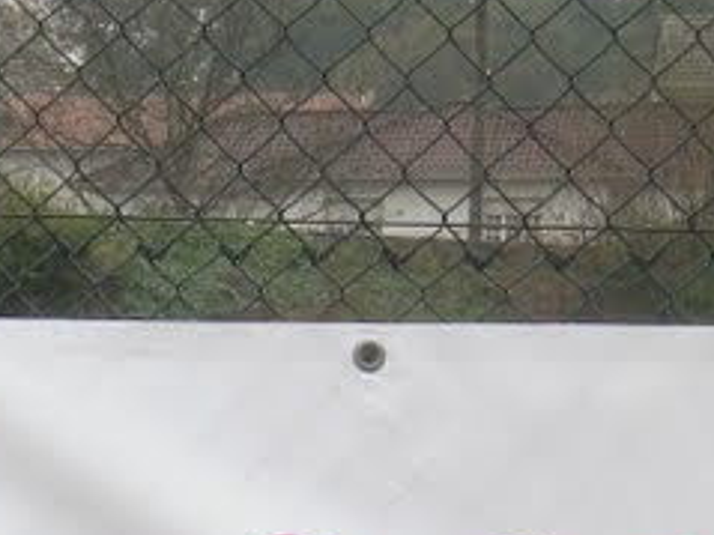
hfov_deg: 6.5
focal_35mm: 304
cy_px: 720
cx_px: -137
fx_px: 6267
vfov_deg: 4.9
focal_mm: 12.5
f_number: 4.9
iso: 100
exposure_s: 1/125
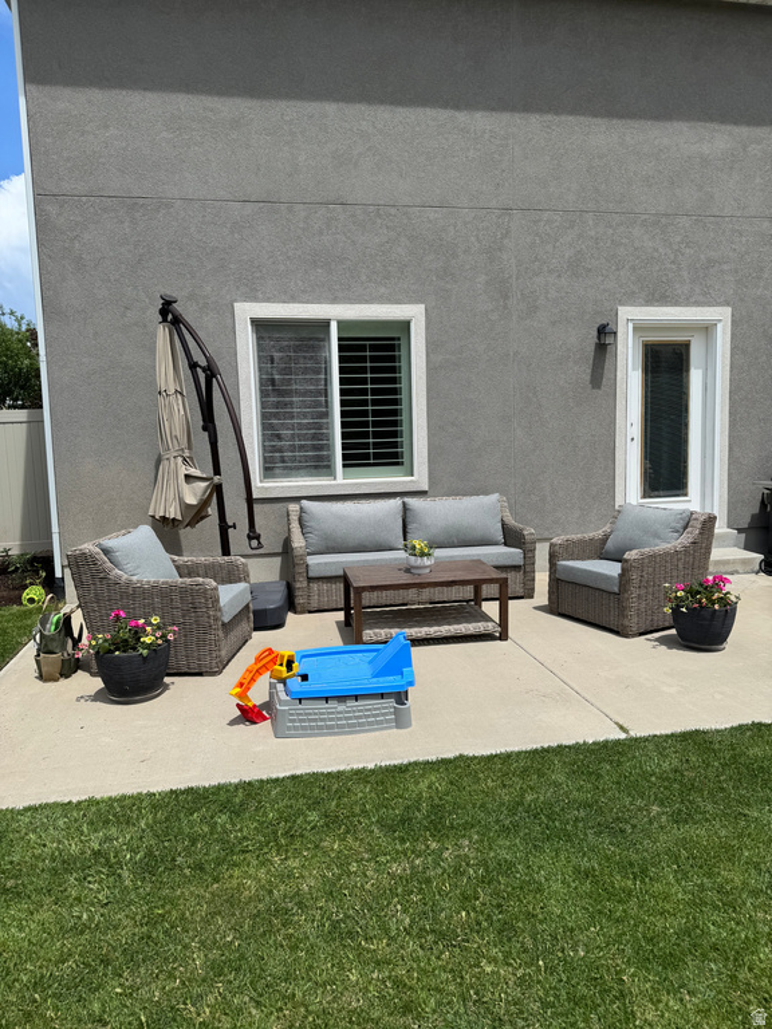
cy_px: 514
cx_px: 386
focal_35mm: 24
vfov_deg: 71.6
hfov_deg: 56.8
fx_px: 714
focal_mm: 6.76
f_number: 1.78
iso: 80
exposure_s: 1/6410
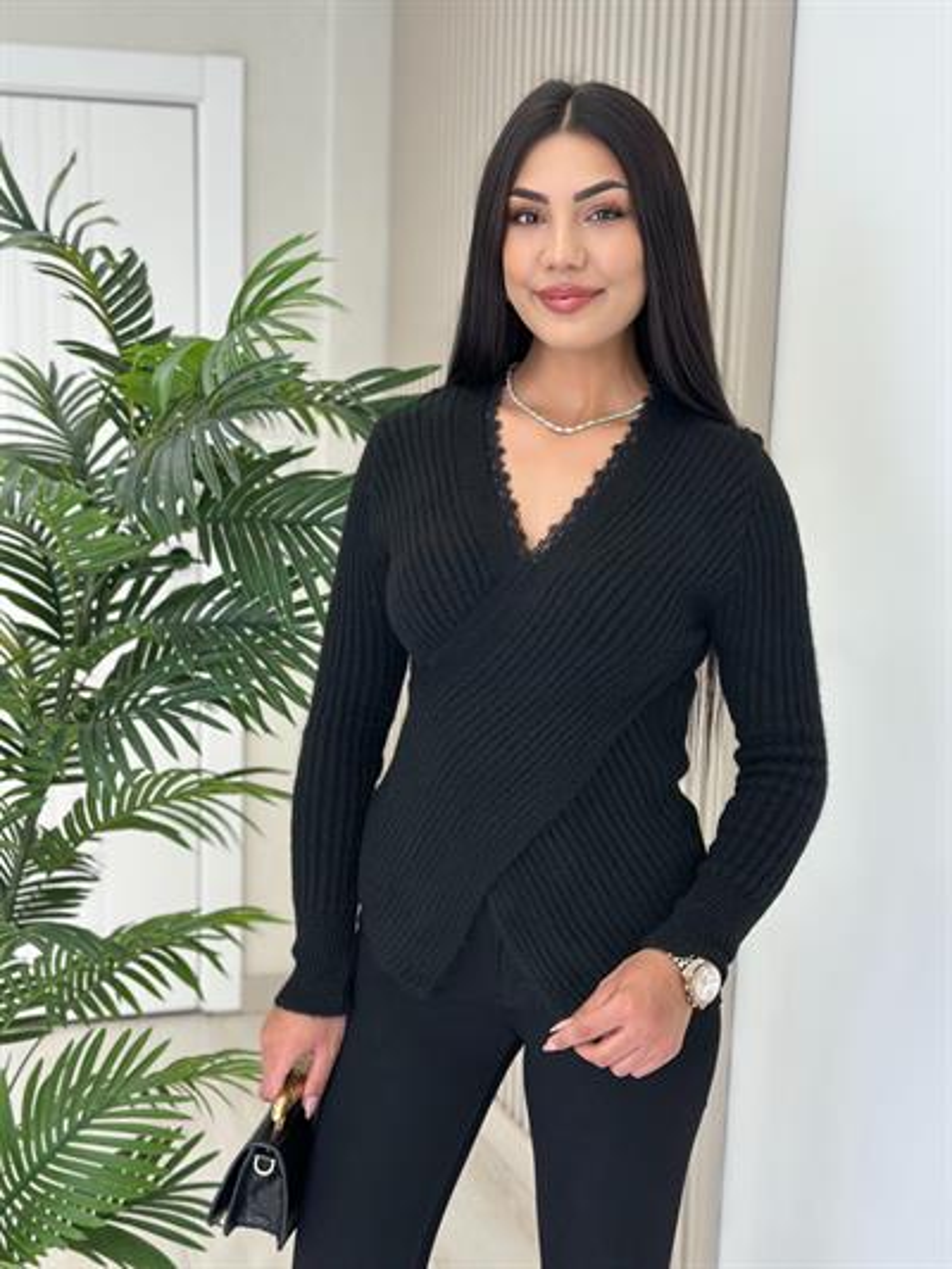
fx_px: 1759
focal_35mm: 48
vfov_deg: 39.6
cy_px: 634
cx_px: 476
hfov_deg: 30.3
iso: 64
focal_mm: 6.86
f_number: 1.78
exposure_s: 1/167
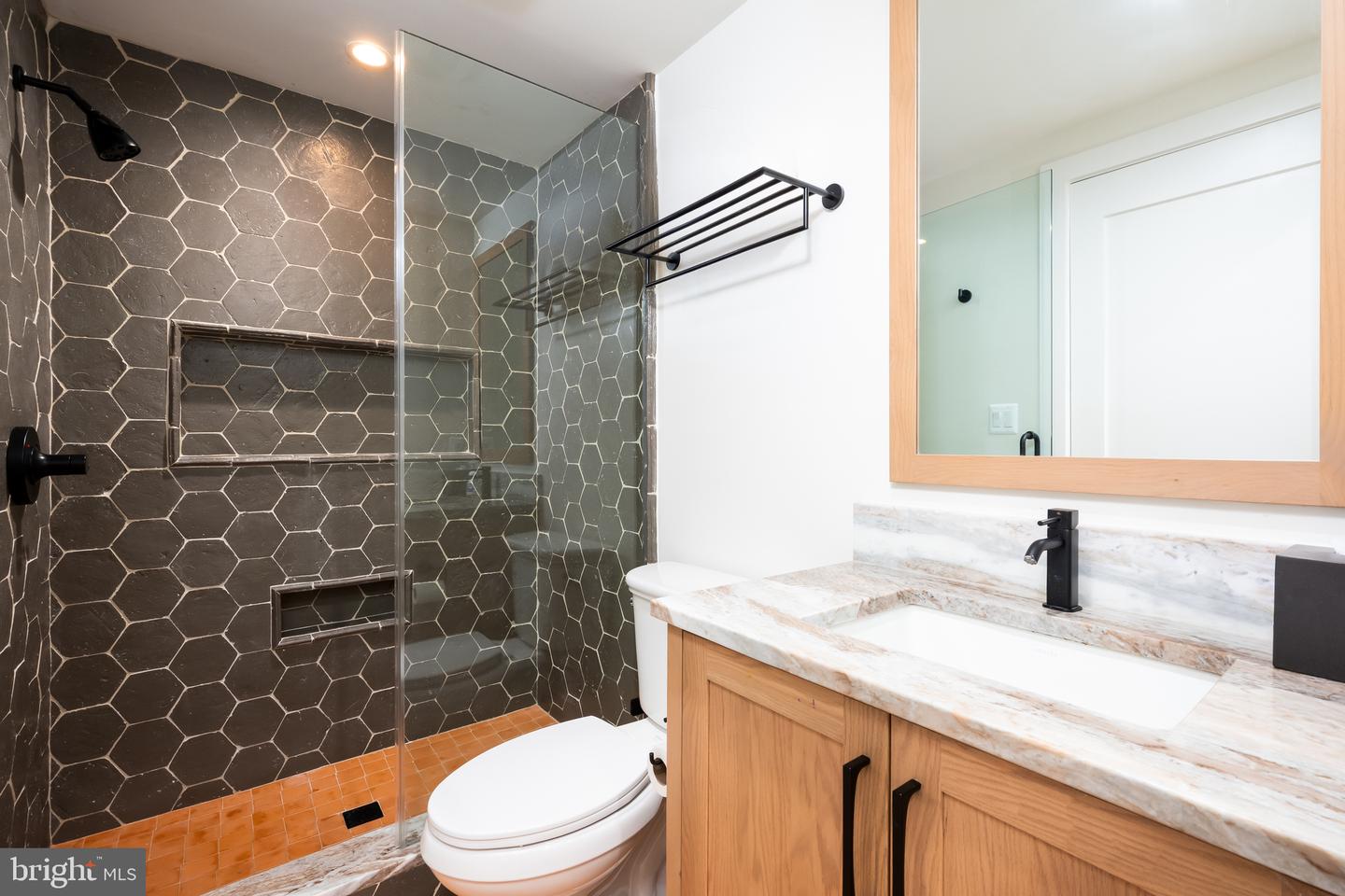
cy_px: 448
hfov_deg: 96.7
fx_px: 598
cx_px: 672
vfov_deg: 73.7
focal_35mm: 16
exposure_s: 1/25
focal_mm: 16
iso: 800
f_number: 13
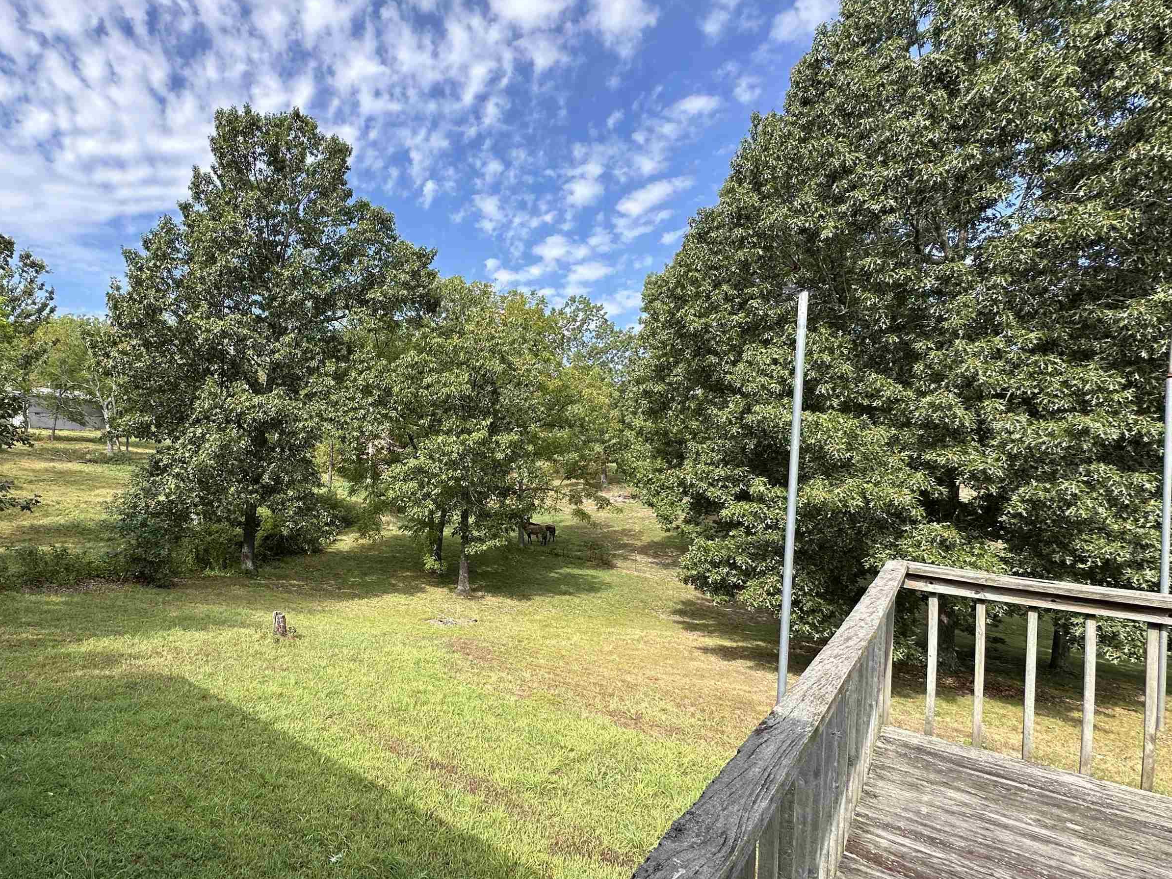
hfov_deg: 86.0
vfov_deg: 71.5
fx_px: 609
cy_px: 475
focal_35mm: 18
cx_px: 438
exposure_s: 1/647
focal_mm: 2.22
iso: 40
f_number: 2.2
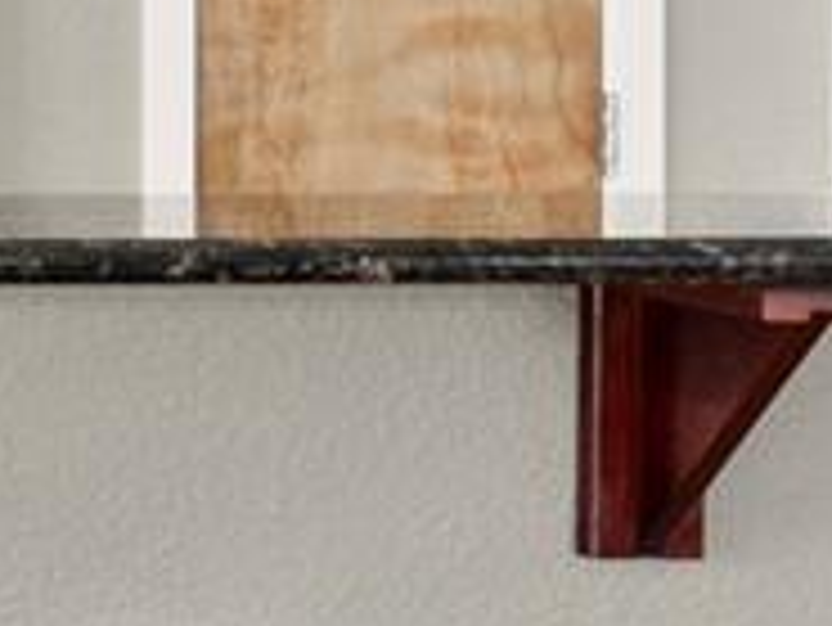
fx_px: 3800
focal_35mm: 158
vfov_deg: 9.3
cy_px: -50
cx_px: -1709
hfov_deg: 9.6
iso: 640
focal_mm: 19
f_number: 8
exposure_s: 1/15
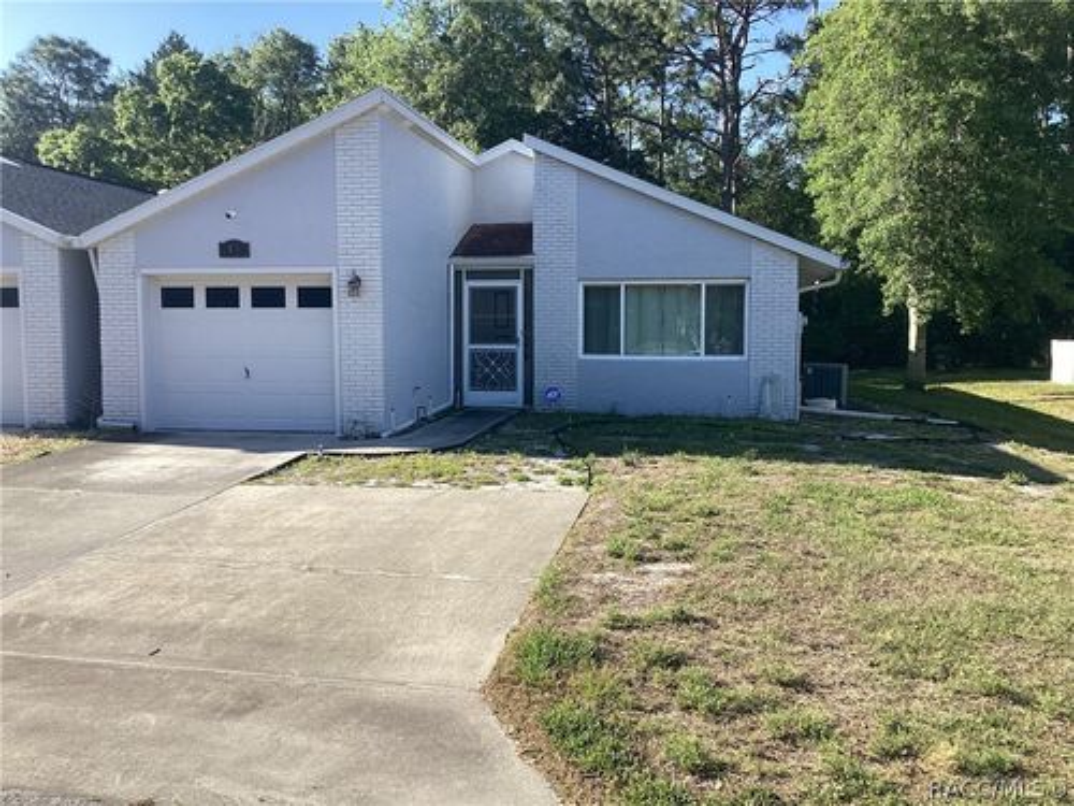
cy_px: 403
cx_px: 537
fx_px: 962
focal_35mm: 31
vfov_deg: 45.4
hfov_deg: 58.4
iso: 25
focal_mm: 3.3
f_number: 2.4
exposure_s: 1/673
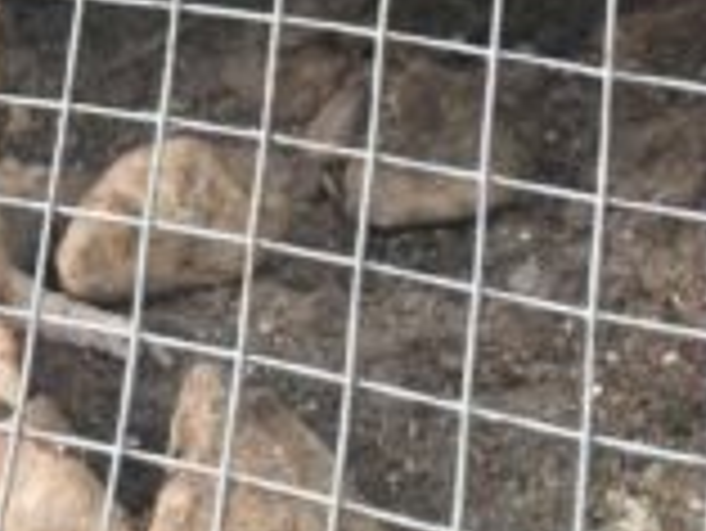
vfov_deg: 9.7
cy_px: -562
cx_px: -211
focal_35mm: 142
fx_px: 2898
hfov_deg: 13.4
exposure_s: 1/30
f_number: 2.2
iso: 32
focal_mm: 4.15
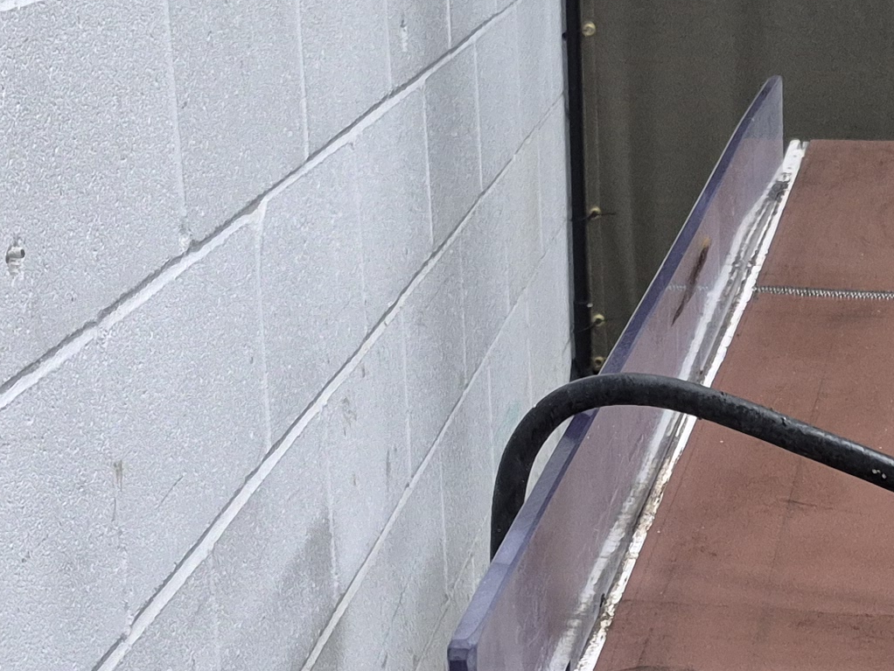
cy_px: 571
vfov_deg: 16.3
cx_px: 888
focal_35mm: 90
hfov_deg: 21.1
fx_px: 2325
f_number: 1.8
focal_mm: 5.4
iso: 320
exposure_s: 1/120
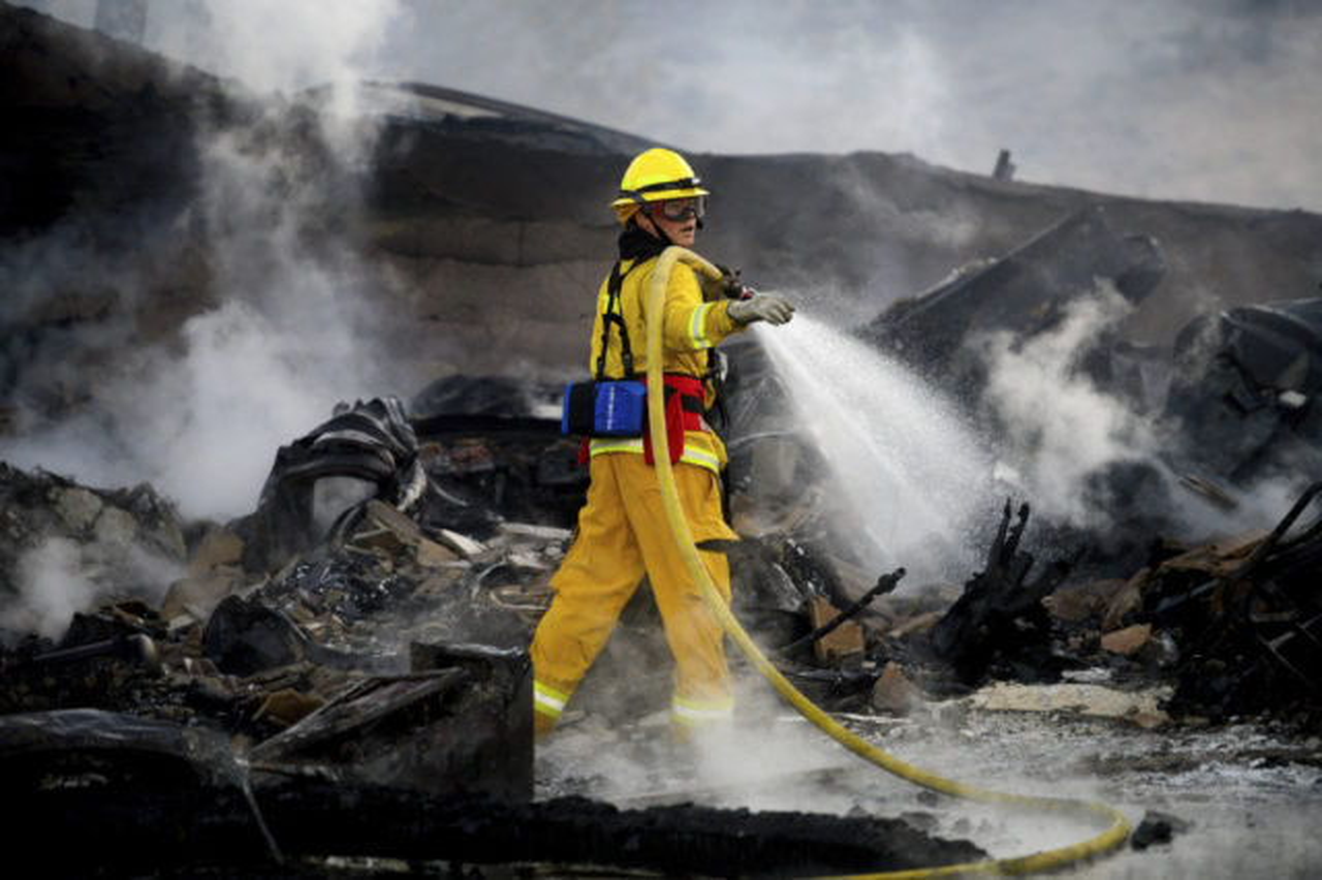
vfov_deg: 7.4
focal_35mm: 185
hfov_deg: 11.1
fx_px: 6790
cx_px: 661
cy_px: 440
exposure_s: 1/2000
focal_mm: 185
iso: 2200
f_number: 3.3
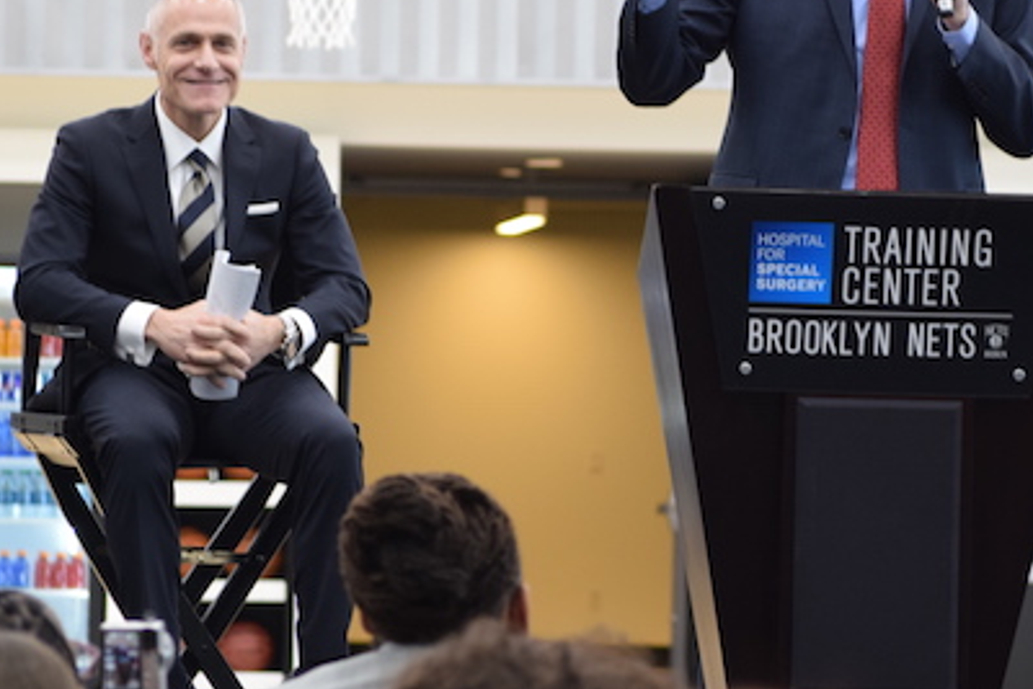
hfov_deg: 6.9
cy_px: 174
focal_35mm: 300
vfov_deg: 4.6
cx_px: 480
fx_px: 8611
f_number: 4.5
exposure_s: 1/60
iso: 560
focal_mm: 100
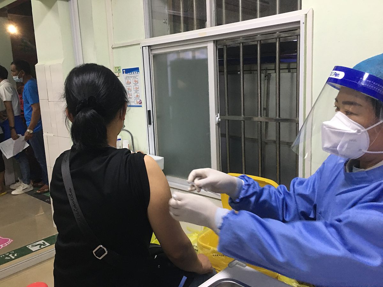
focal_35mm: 29
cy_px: 144
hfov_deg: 61.7
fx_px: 321
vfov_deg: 48.2
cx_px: 192
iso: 80
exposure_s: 1/10
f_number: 2.2
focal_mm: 4.15
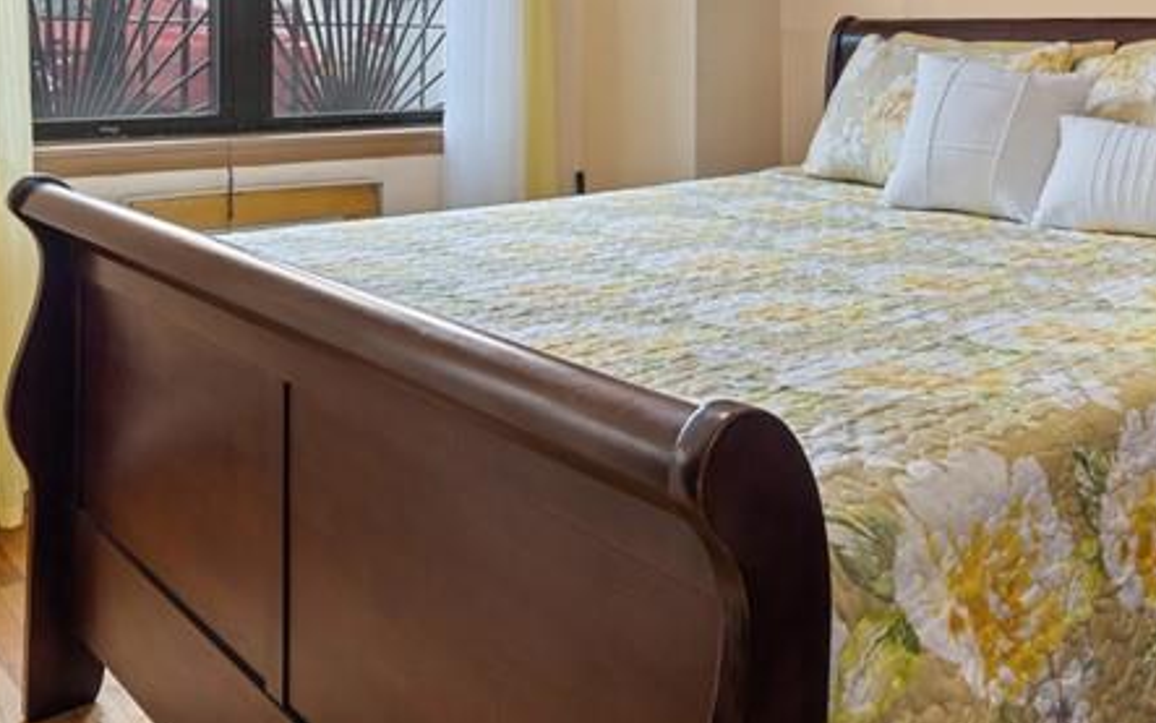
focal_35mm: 35
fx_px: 1103
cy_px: 59
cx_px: 652
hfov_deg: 55.2
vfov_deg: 34.1
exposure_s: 1/3
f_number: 10
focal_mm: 14
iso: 200
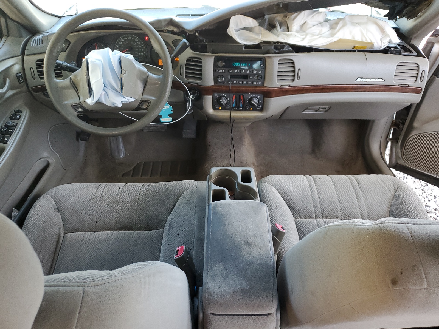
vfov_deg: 53.1
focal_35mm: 26
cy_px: 164
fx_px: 330
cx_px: 220
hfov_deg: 67.3
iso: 90
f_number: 1.5
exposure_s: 1/120
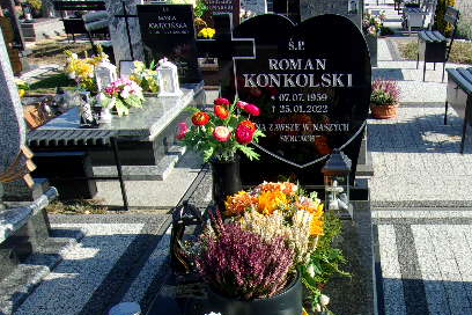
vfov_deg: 29.9
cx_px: 333
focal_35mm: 44
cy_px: 247
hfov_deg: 43.5
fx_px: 577
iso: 80
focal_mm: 4.9
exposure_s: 1/60
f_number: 10.4
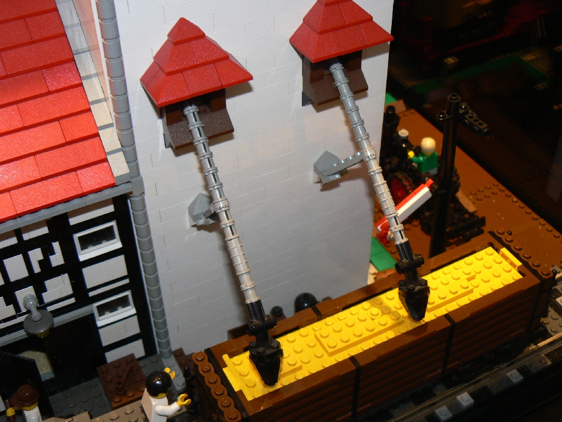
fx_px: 747
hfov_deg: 41.2
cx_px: 281
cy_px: 211
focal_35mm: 46
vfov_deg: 31.5
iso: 100
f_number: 2.8
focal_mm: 7.7
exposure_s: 1/30
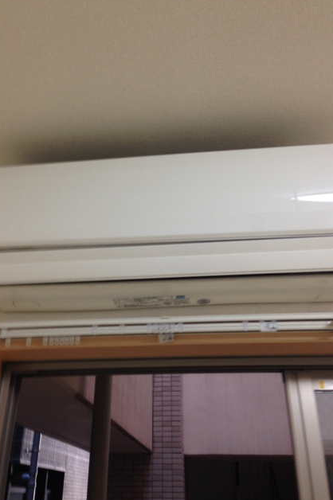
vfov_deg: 54.5
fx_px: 486
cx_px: 159
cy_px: 250
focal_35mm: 35
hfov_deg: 37.8
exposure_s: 1/24
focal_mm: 4.12
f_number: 2.4
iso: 50
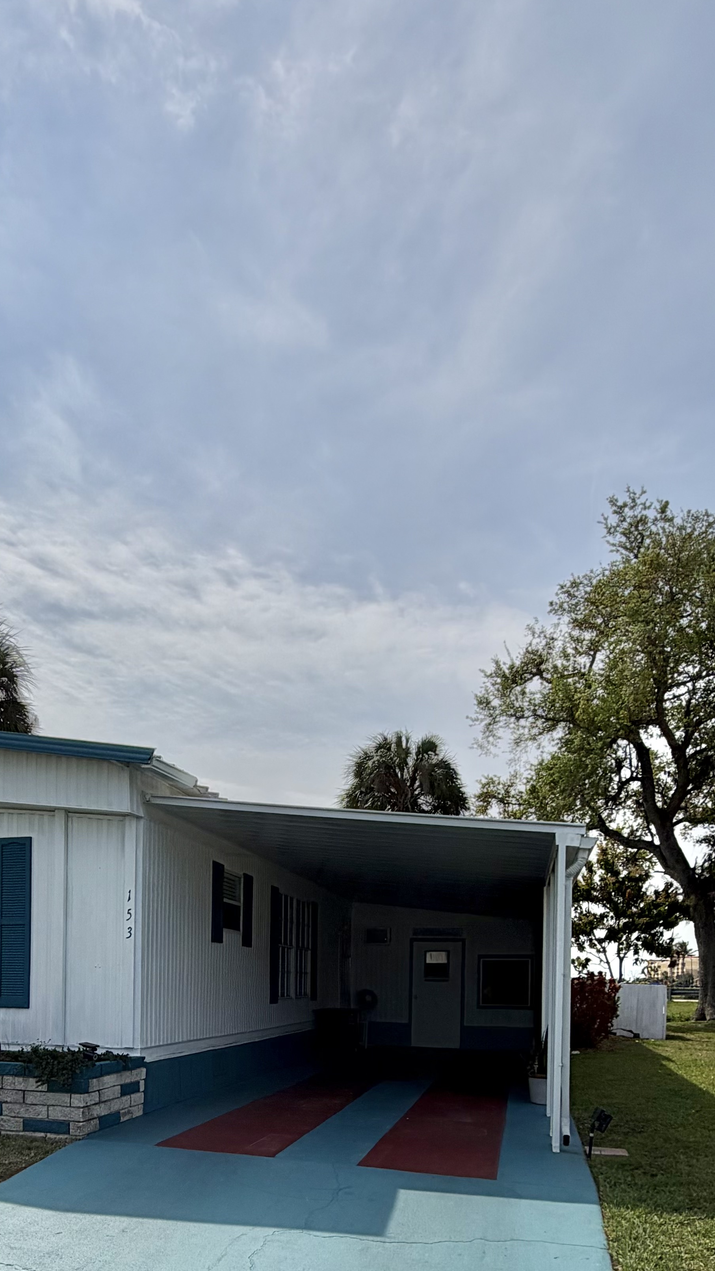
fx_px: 910
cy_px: 988
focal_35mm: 27
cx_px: 202
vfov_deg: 64.6
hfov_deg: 41.9
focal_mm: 2.22
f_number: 2.2
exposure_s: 1/2410
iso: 20
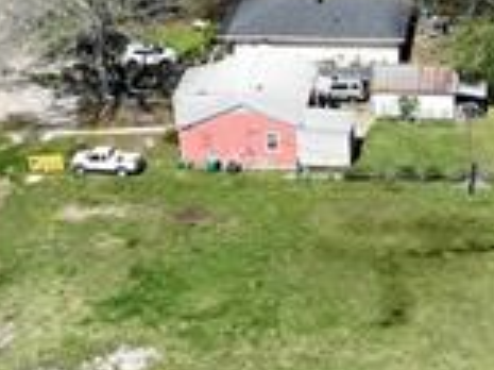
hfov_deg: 19.6
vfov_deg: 14.5
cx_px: 421
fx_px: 1412
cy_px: 426
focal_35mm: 99
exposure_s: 1/1600
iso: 100
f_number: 2.8
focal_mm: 12.29
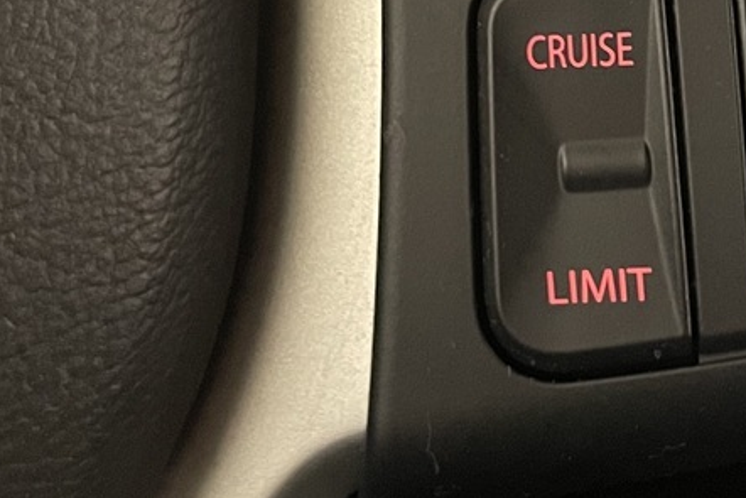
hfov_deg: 22.7
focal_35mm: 88
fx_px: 1824
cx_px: 633
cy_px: -15
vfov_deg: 15.2
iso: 640
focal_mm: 4.2
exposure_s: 1/25
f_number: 1.6
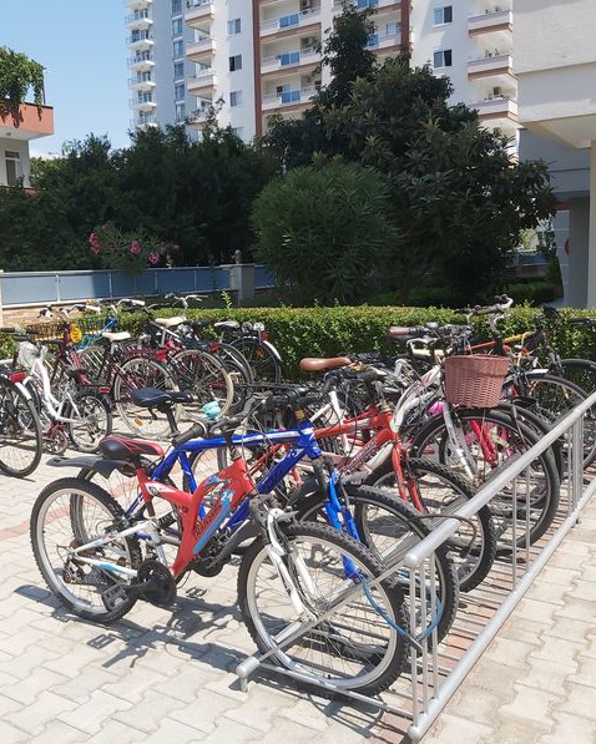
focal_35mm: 34
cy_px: 371
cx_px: 195
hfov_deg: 42.7
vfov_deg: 52.8
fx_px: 749
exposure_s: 1/1959
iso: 64
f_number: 1.7
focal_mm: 3.92
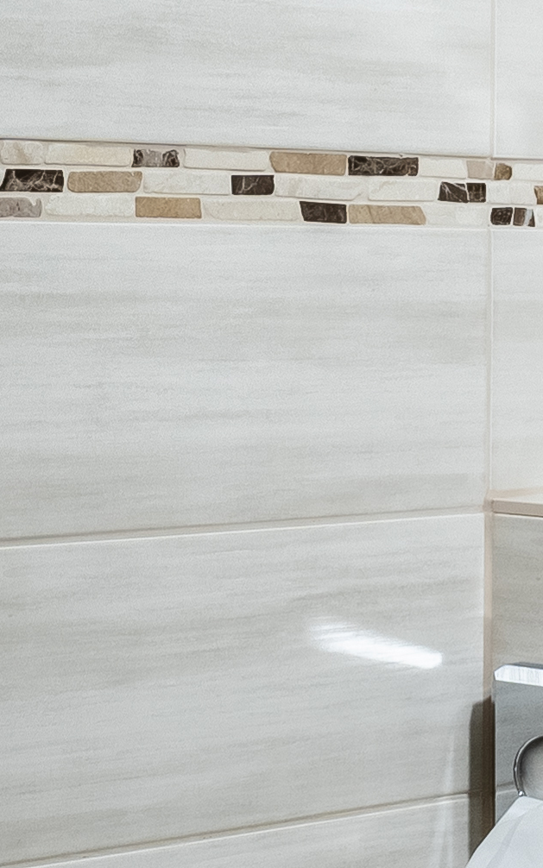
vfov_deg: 18.6
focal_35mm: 112
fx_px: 2652
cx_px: -640
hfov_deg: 10.5
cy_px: 295
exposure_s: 1/80
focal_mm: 18.5
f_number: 9
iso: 640
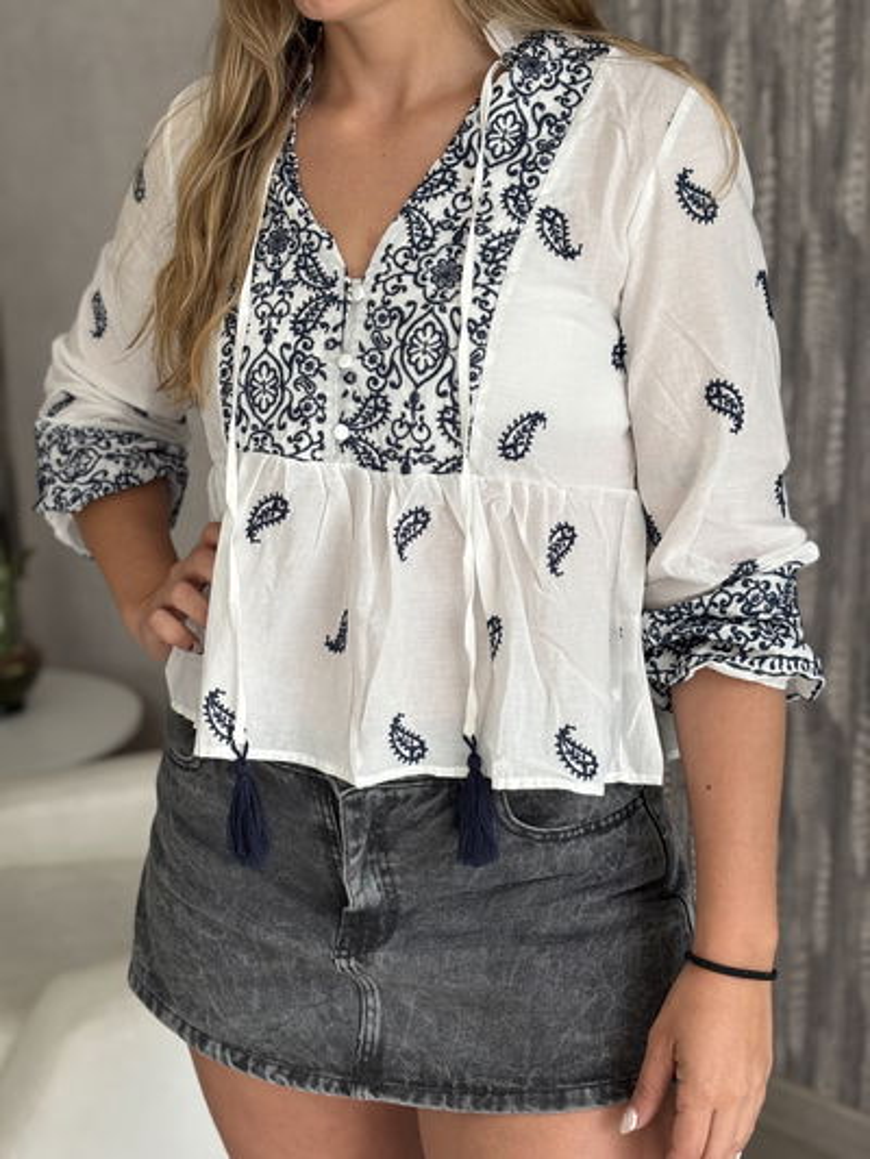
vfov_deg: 36.8
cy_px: 580
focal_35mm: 52
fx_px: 1742
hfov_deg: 28.0
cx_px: 435
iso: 32
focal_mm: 5.96
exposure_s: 1/416
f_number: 1.6
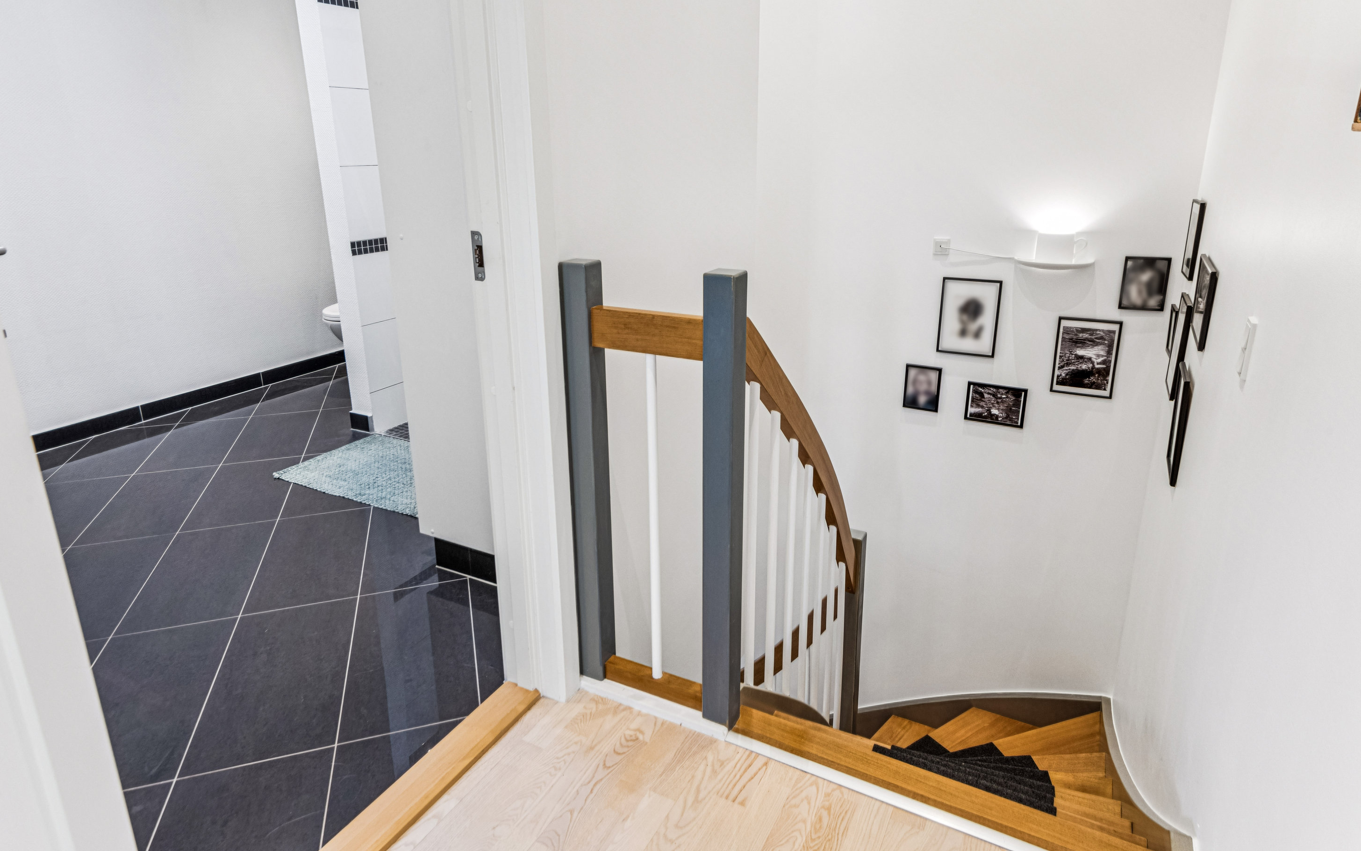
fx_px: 779
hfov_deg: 82.3
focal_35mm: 21
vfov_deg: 57.2
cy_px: 388
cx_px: 672
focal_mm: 20
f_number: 11
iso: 800
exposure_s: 1/13
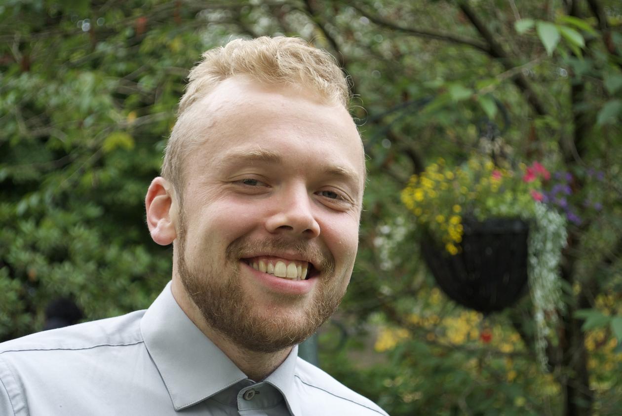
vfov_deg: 16.6
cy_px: 208
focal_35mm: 82
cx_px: 311
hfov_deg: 24.6
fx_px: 1427
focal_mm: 55
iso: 200
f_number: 5.6
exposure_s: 1/100
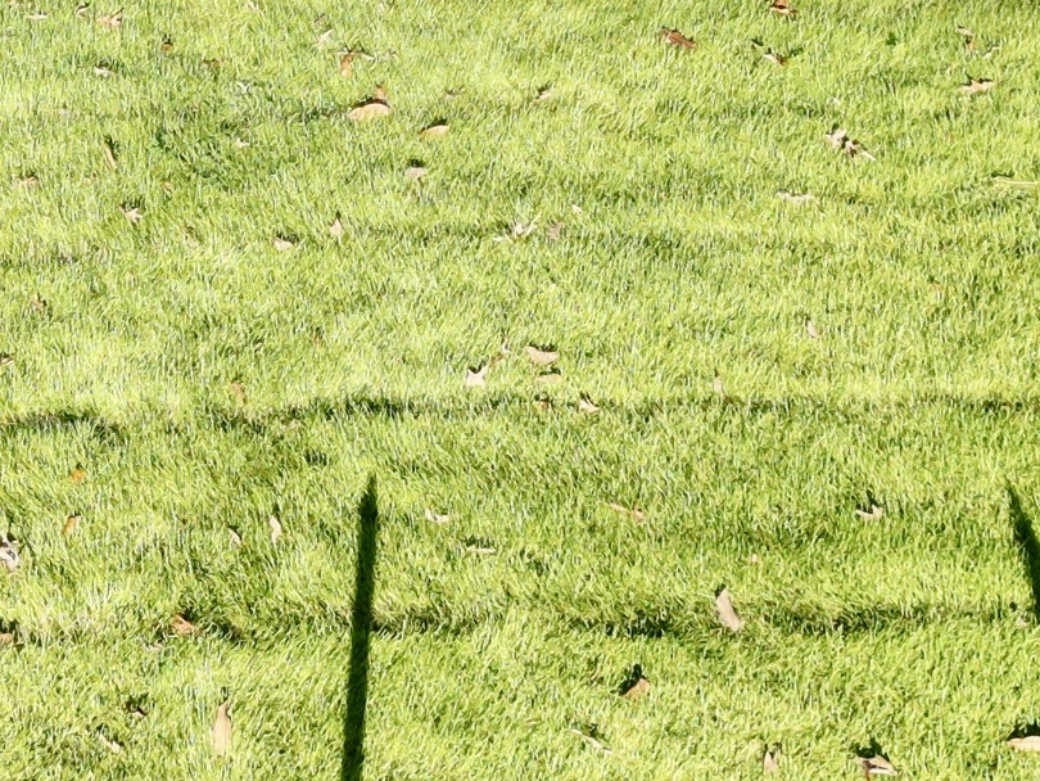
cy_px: -443
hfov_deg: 20.0
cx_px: -247
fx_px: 2735
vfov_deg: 14.9
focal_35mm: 91
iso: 100
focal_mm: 6.72
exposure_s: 1/725
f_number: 1.7
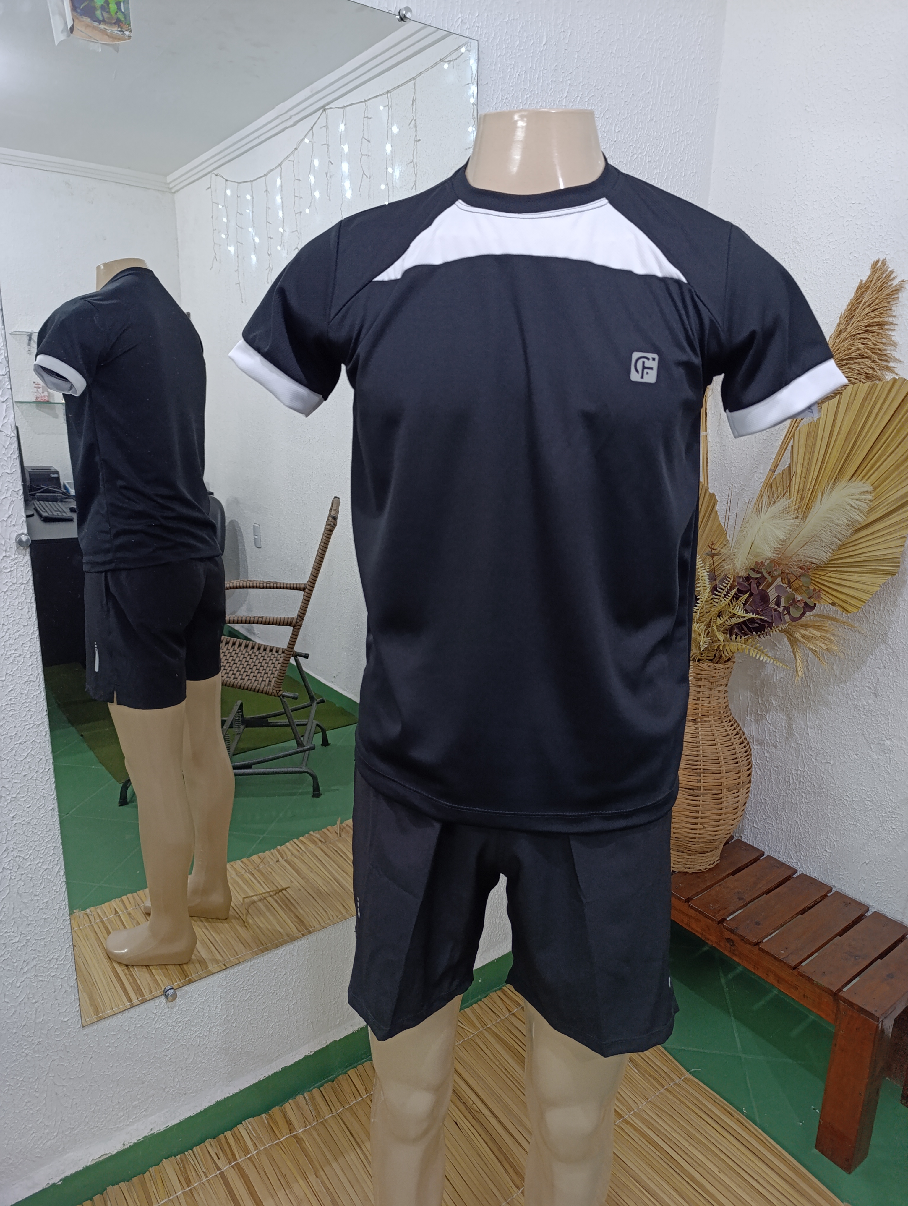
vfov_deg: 73.8
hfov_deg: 59.0
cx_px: 454
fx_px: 802
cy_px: 603
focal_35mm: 23
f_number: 1.6
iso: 1250
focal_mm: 6.14
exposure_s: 1/60
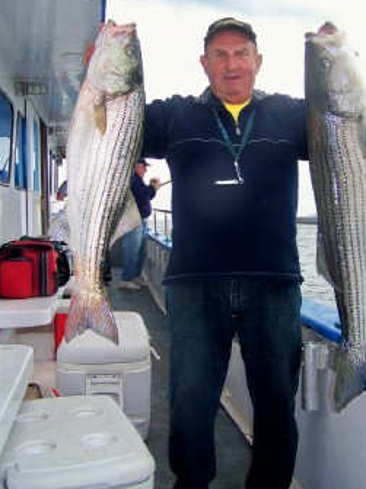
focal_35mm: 43
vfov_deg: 43.7
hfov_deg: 33.5
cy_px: 200
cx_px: 217
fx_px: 607
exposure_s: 1/500
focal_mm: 5.85
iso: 64
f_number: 2.8
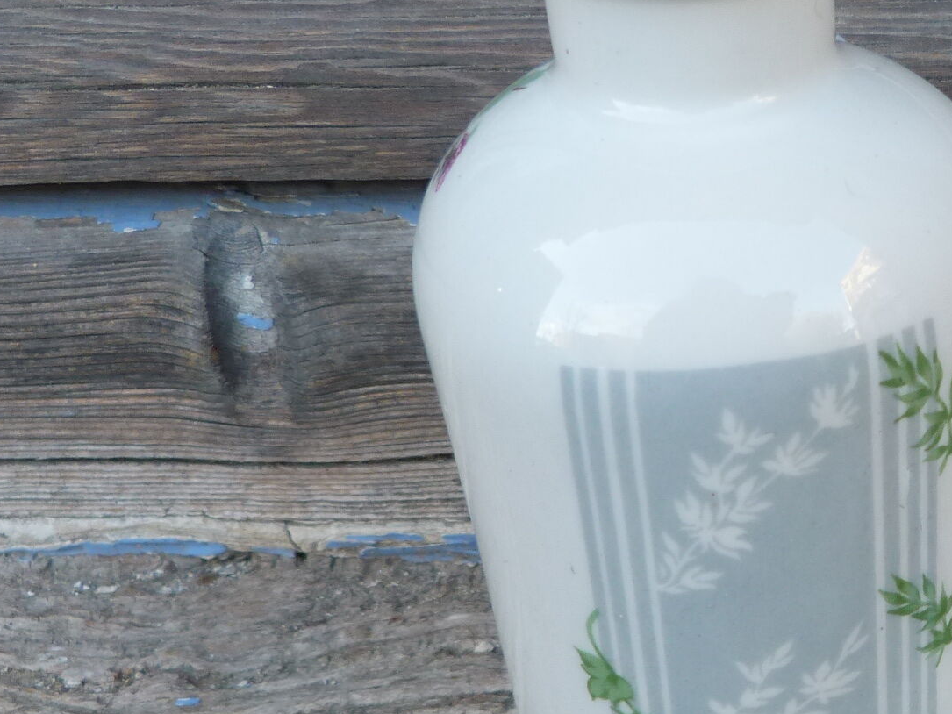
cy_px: 521
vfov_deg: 24.6
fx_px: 1623
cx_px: 943
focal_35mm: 59
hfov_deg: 30.5
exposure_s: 1/60
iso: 80
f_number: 2.8
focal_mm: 4.5
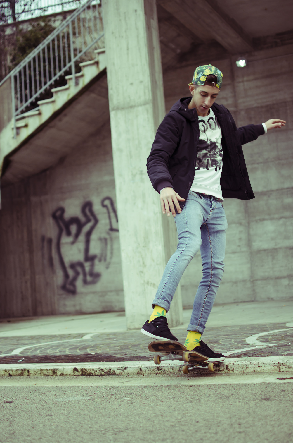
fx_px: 644
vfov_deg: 37.9
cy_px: 222
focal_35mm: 52
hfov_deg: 25.6
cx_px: 146
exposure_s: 1/800
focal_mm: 35
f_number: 1.8
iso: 400
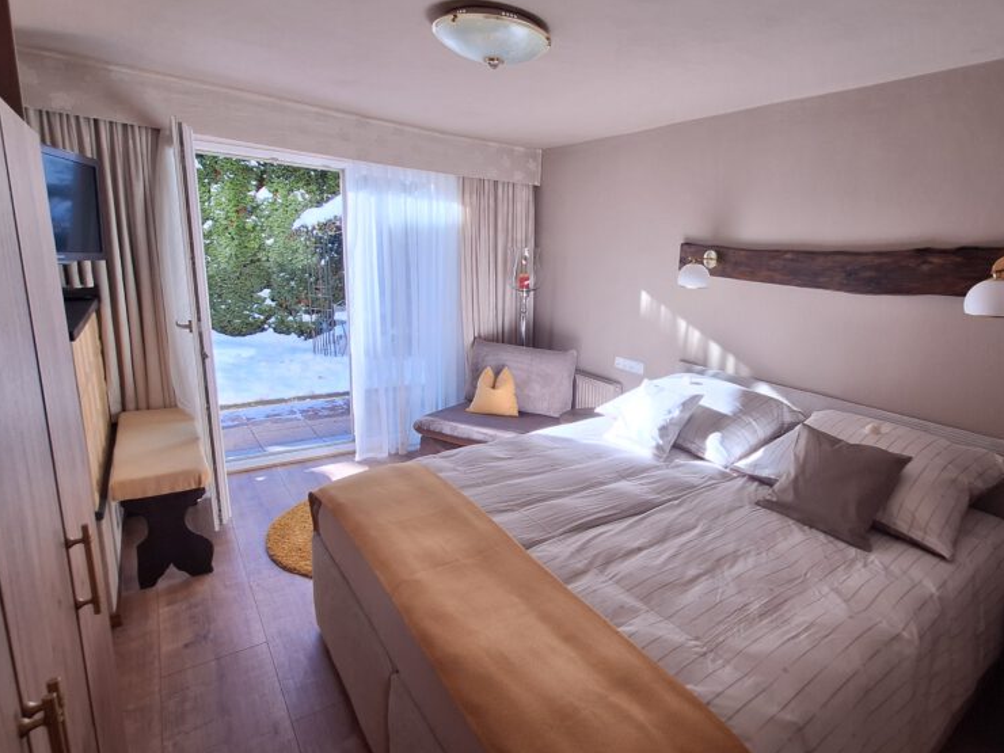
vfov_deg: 71.6
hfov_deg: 86.3
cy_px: 365
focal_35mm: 18
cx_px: 616
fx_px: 522
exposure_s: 1/133
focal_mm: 1.74
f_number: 2.2
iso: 40
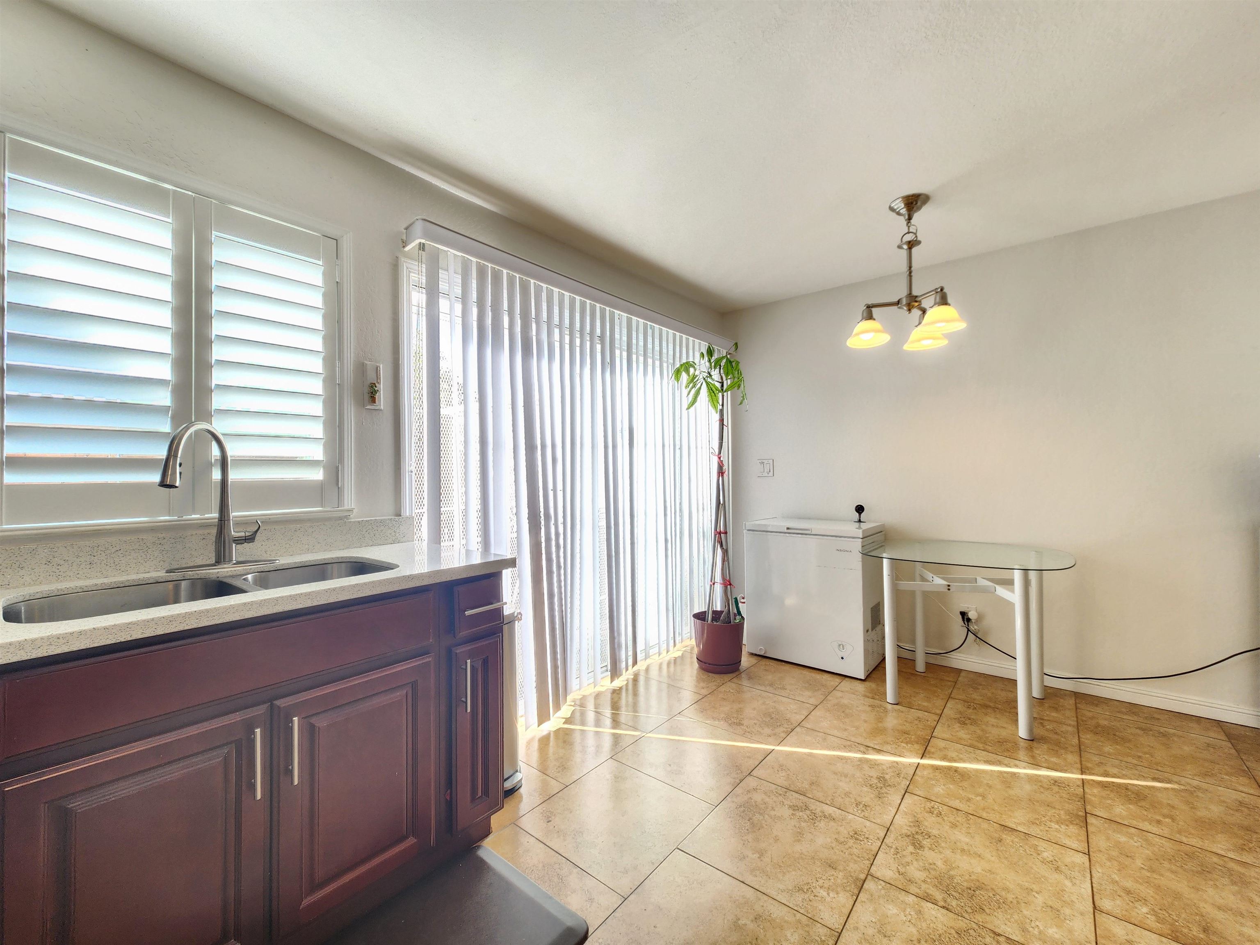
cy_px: 472
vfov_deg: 89.9
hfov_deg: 106.2
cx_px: 630
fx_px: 473
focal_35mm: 13
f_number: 2.2
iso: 80
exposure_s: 1/60
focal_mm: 2.2
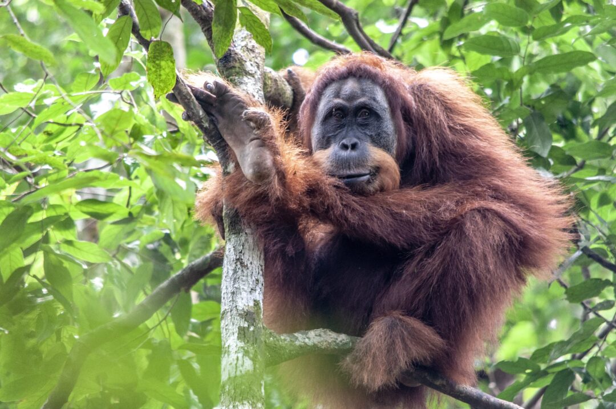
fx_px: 7177
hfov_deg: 4.9
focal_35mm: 420
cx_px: 308
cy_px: 204
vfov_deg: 3.3
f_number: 5.6
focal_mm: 280
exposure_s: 1/30
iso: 1600
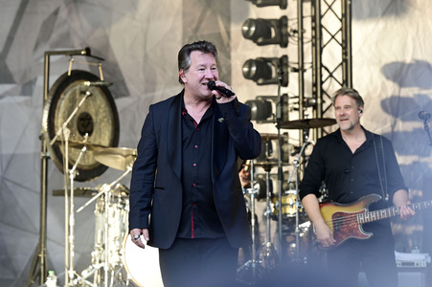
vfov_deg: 7.8
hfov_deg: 11.8
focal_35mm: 175
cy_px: 144
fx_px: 2098
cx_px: 216
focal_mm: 175
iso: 500
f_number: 4
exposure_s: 1/320
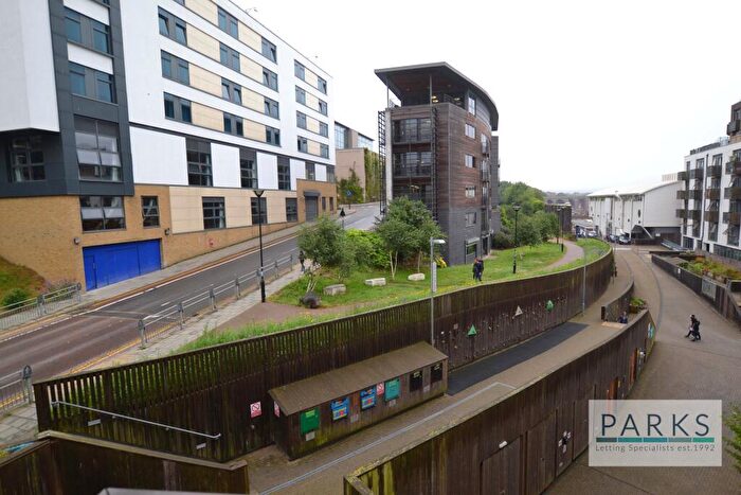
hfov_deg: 85.4
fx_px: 401
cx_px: 370
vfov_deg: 63.2
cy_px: 248
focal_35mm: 20
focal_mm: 13
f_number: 5
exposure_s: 1/100
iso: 100
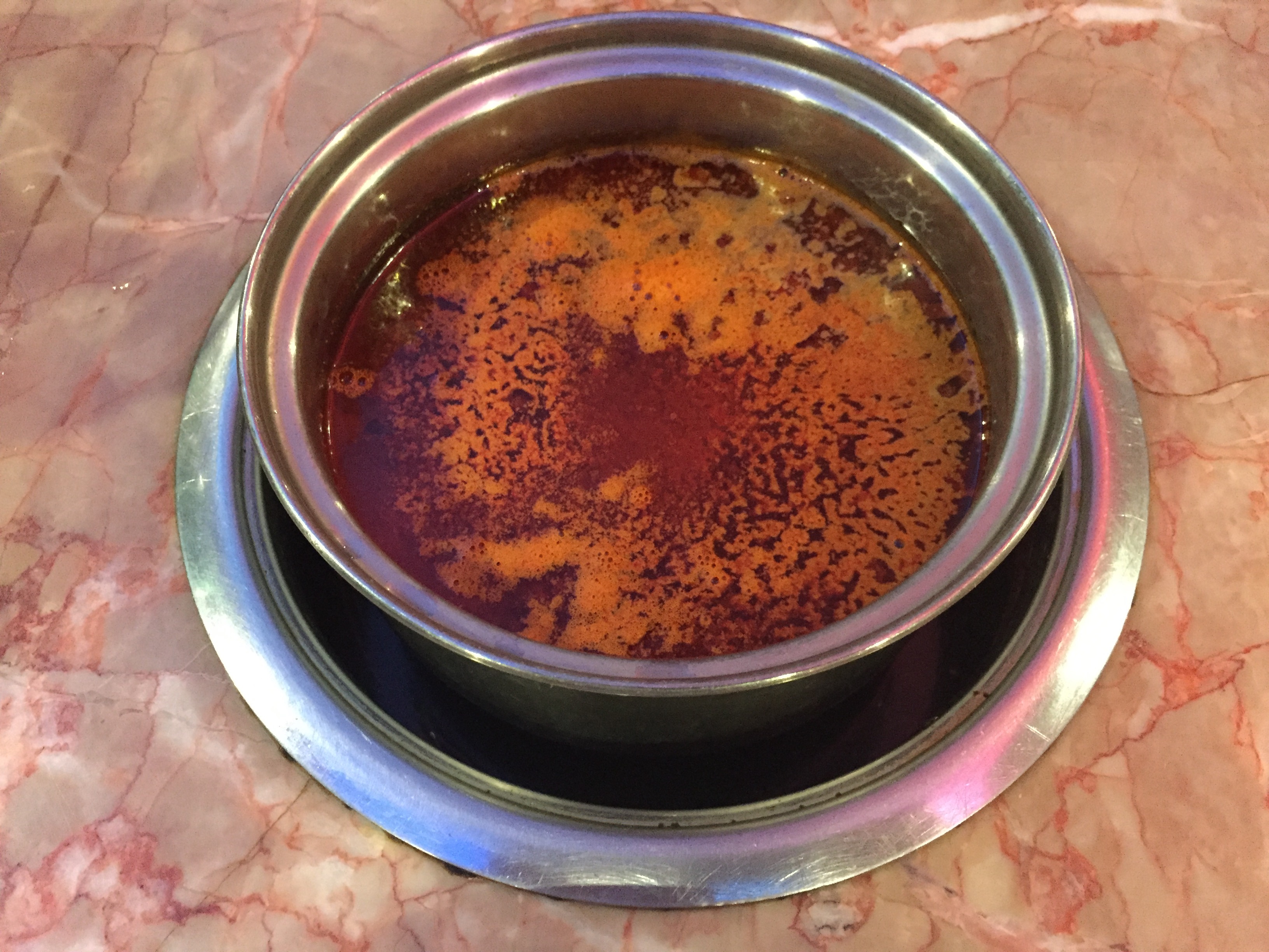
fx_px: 1063
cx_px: 634
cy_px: 476
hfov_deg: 61.7
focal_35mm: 29
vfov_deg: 48.2
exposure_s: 1/15
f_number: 2.2
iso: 500
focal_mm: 4.15
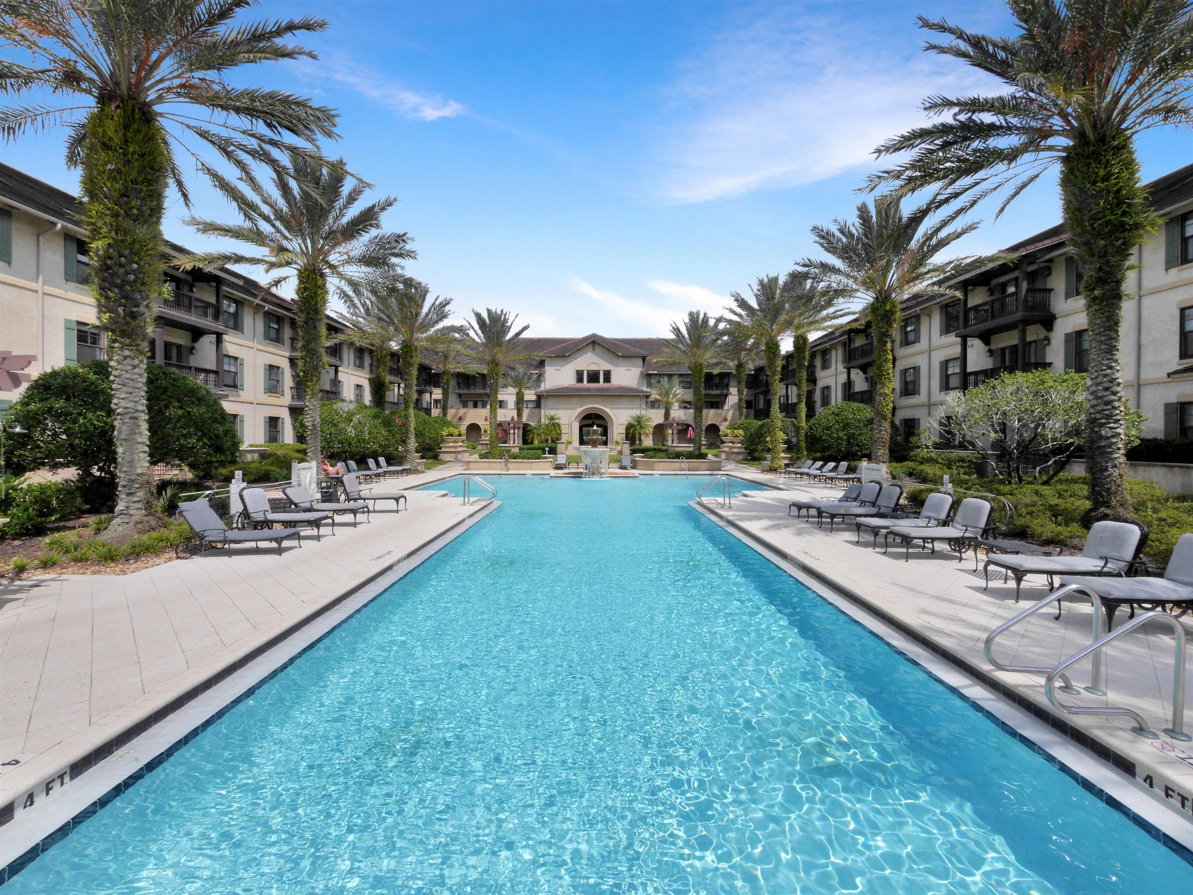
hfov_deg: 102.1
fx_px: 482
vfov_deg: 85.7
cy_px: 448
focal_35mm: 14
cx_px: 596
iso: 400
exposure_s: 1/500
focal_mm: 7
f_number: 16
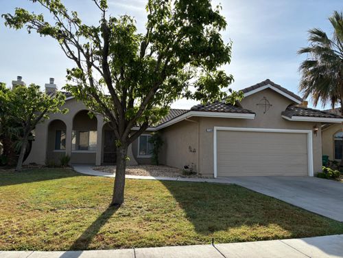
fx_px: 258
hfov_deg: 67.3
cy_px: 129
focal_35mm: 26
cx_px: 172
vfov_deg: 53.1
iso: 64
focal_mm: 5.96
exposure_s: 1/3831
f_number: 1.6
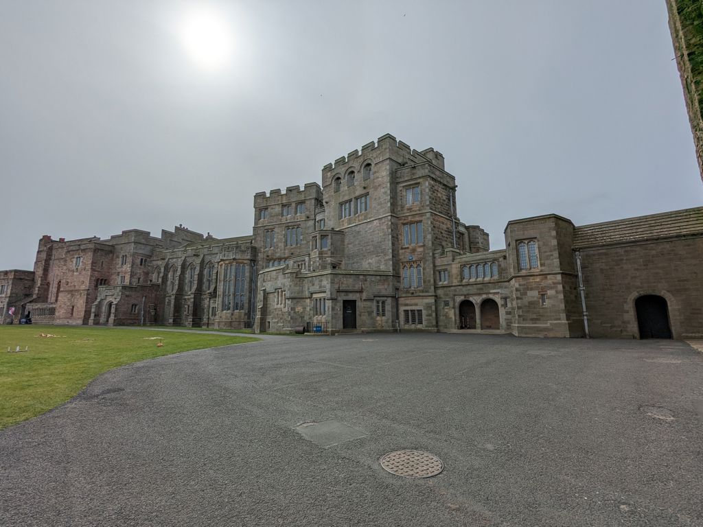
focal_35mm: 16
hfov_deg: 94.5
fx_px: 325
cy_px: 264
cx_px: 352
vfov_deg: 78.1
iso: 40
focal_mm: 2.35
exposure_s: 1/5464
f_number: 2.2
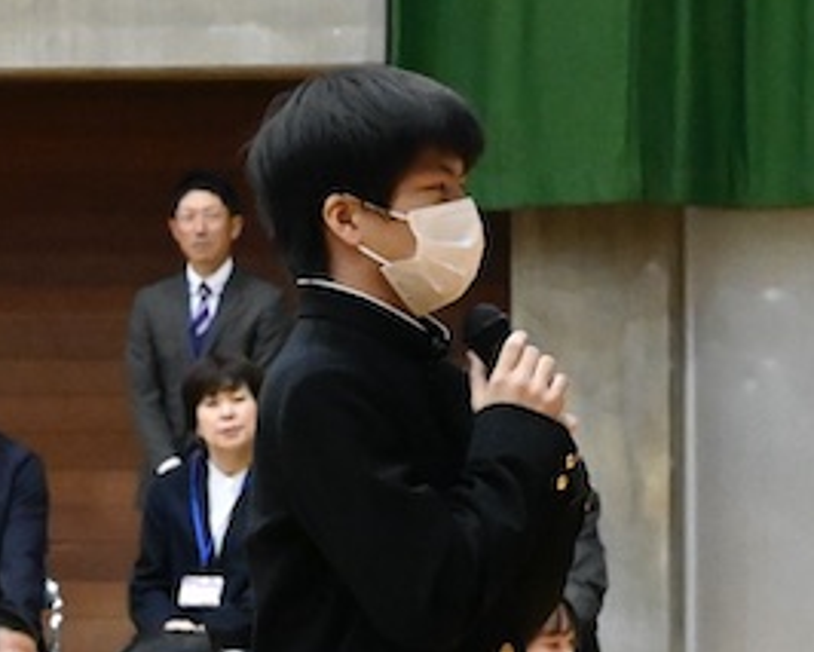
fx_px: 3567
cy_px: 332
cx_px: 428
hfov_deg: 13.0
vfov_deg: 10.4
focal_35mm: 148
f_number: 9
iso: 12800
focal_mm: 70
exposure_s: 1/125
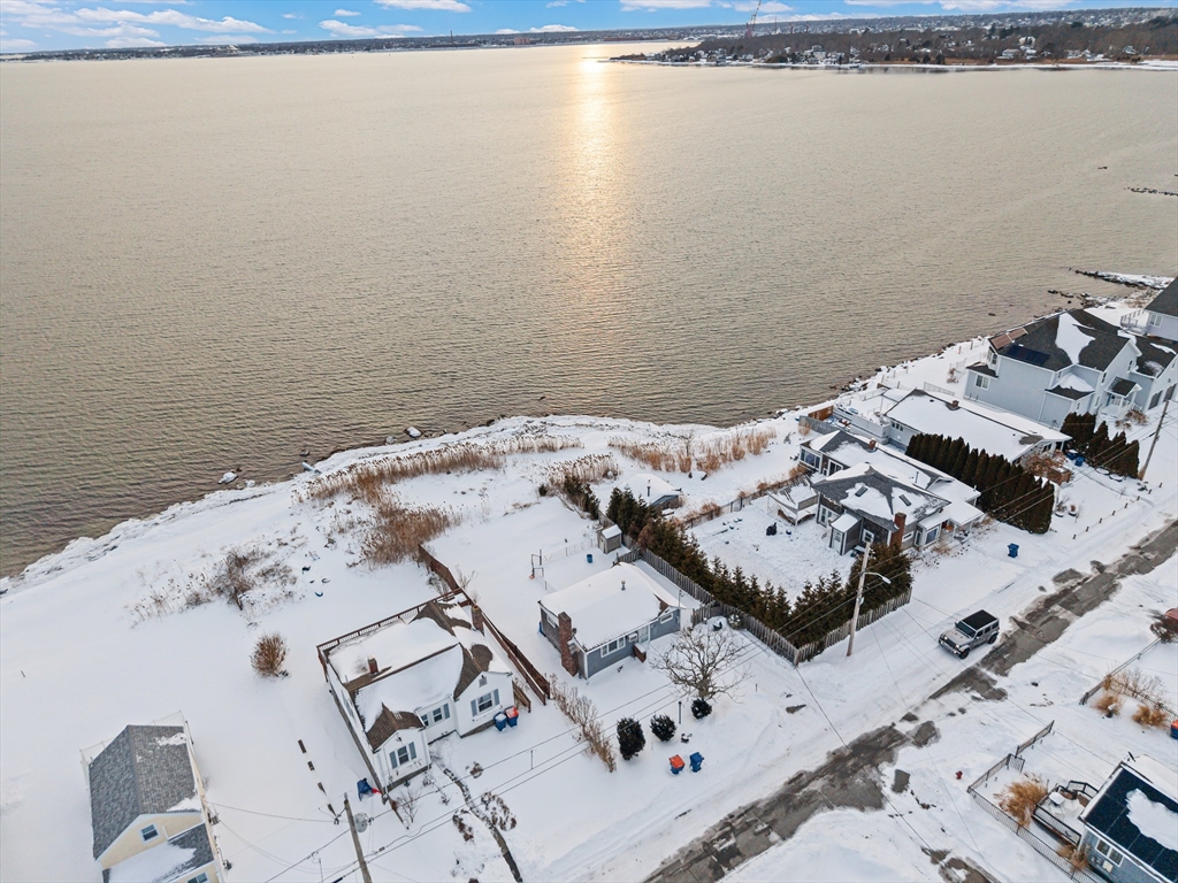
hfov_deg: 71.6
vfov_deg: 56.8
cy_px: 442
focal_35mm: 24
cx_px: 589
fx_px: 817
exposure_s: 1/500
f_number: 1.8
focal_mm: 8.67
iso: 130
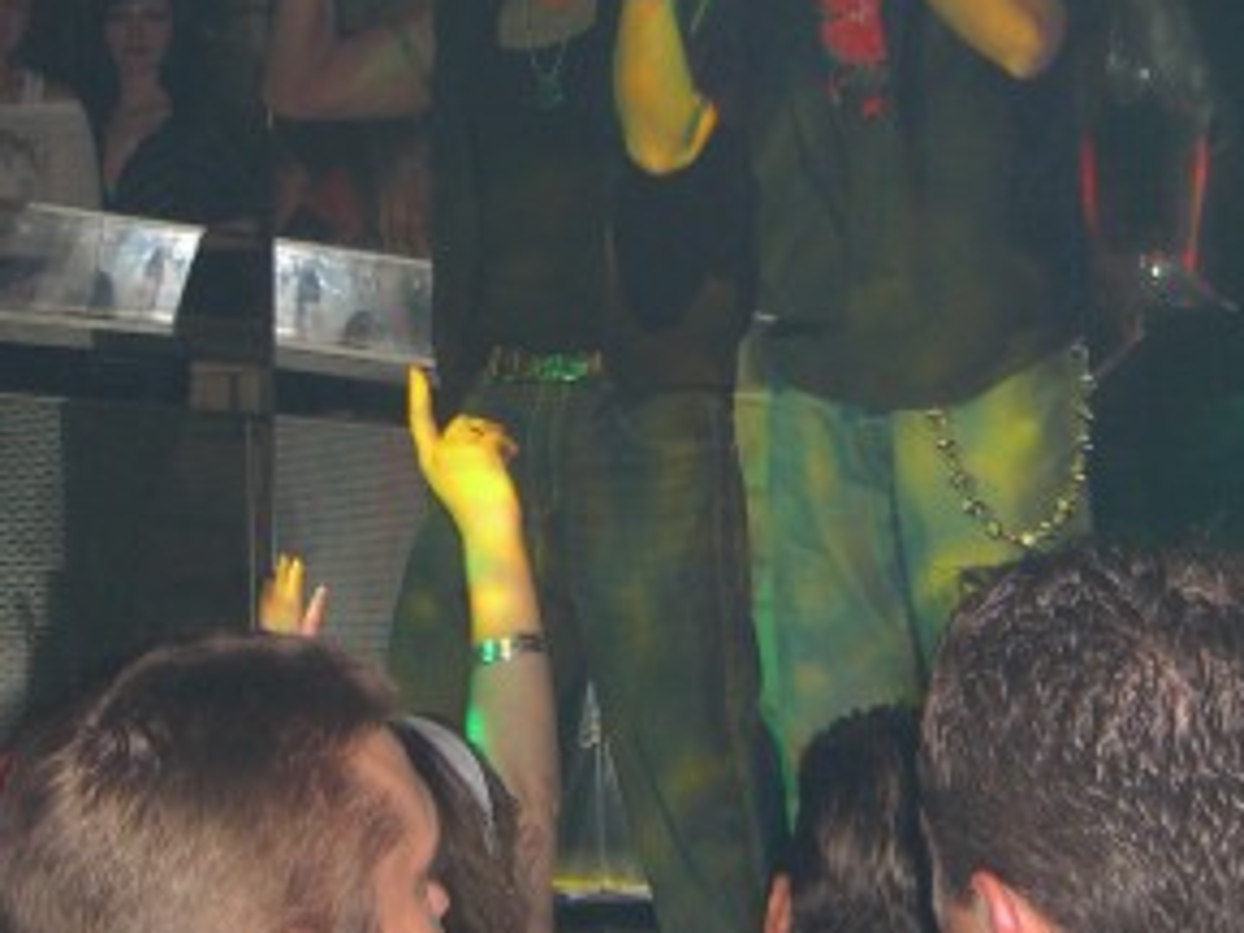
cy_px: 242
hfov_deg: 20.4
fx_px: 3450
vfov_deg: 15.3
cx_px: 570
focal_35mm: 96
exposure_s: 1/60
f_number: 3.1
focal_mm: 9.5
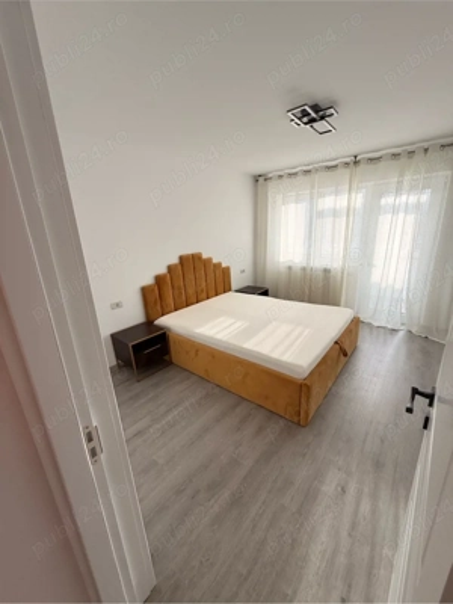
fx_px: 244
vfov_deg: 102.1
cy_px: 302
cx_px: 226
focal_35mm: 14
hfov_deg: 85.7
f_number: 2.2
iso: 50
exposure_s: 1/146
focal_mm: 2.22
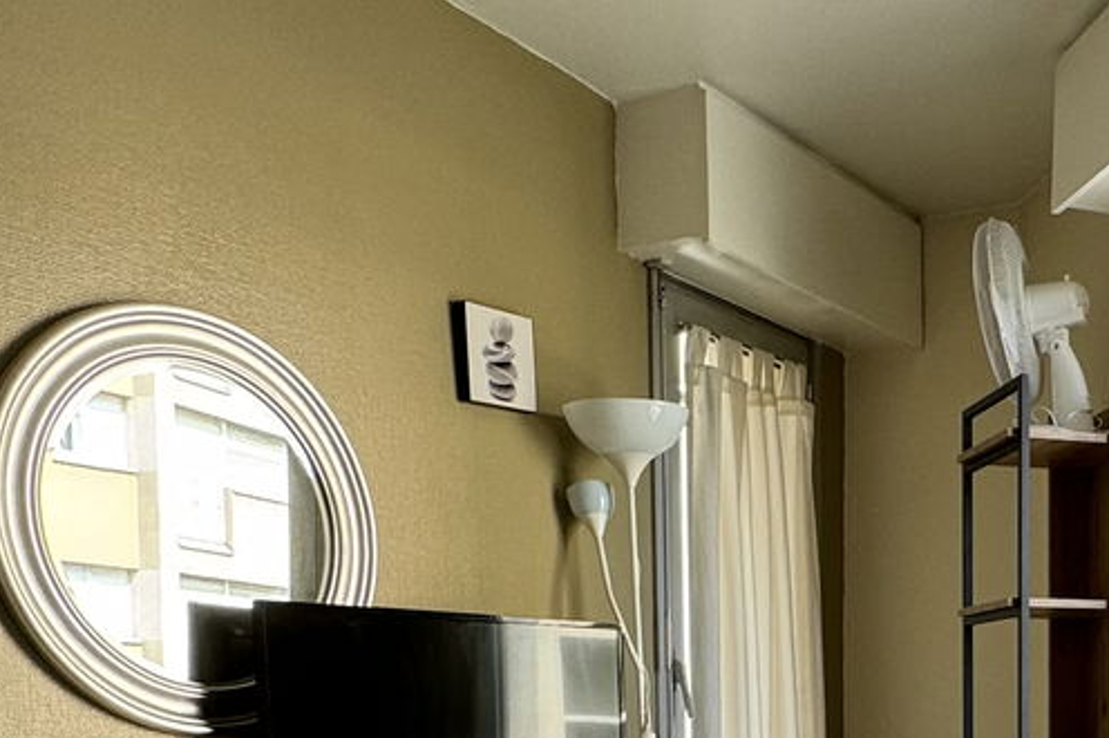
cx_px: 1022
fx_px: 1447
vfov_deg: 25.9
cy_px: 859
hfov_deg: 38.7
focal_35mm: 47
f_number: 2.2
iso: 80
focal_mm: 2.22
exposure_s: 1/99
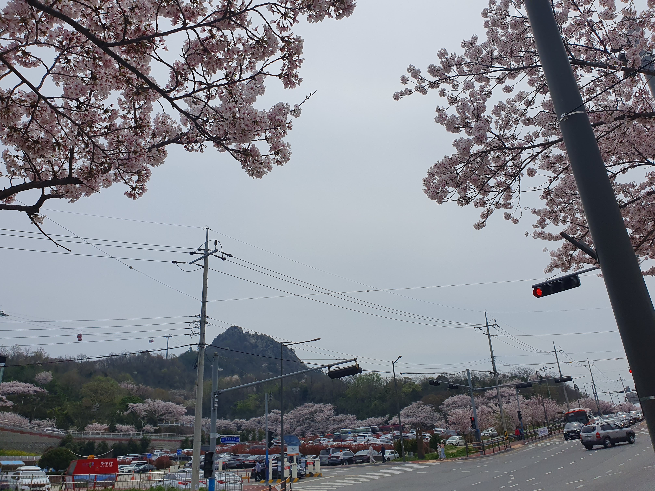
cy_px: 246
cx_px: 328
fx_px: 492
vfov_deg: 53.1
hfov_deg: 67.3
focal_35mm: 26
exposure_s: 1/6032
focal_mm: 4.32
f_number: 2.4
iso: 50
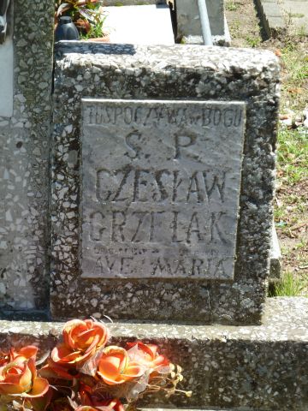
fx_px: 1625
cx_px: 154
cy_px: 206
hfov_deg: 10.8
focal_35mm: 137
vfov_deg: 14.4
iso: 80
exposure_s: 1/200
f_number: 4.5
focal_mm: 22.5
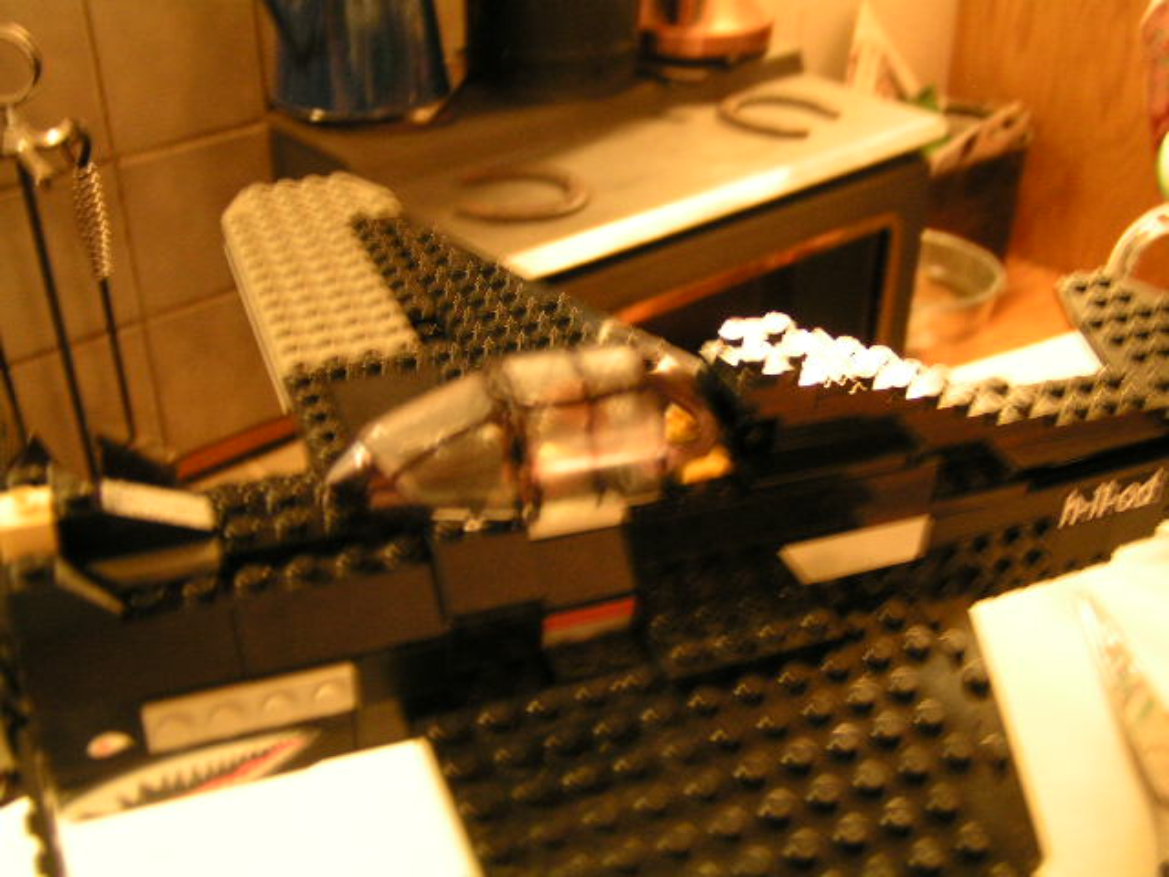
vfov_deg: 37.7
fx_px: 1283
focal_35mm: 38
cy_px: 438
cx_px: 584
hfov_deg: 49.0
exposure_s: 1/1.6
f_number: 2.8
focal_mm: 5.8
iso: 200
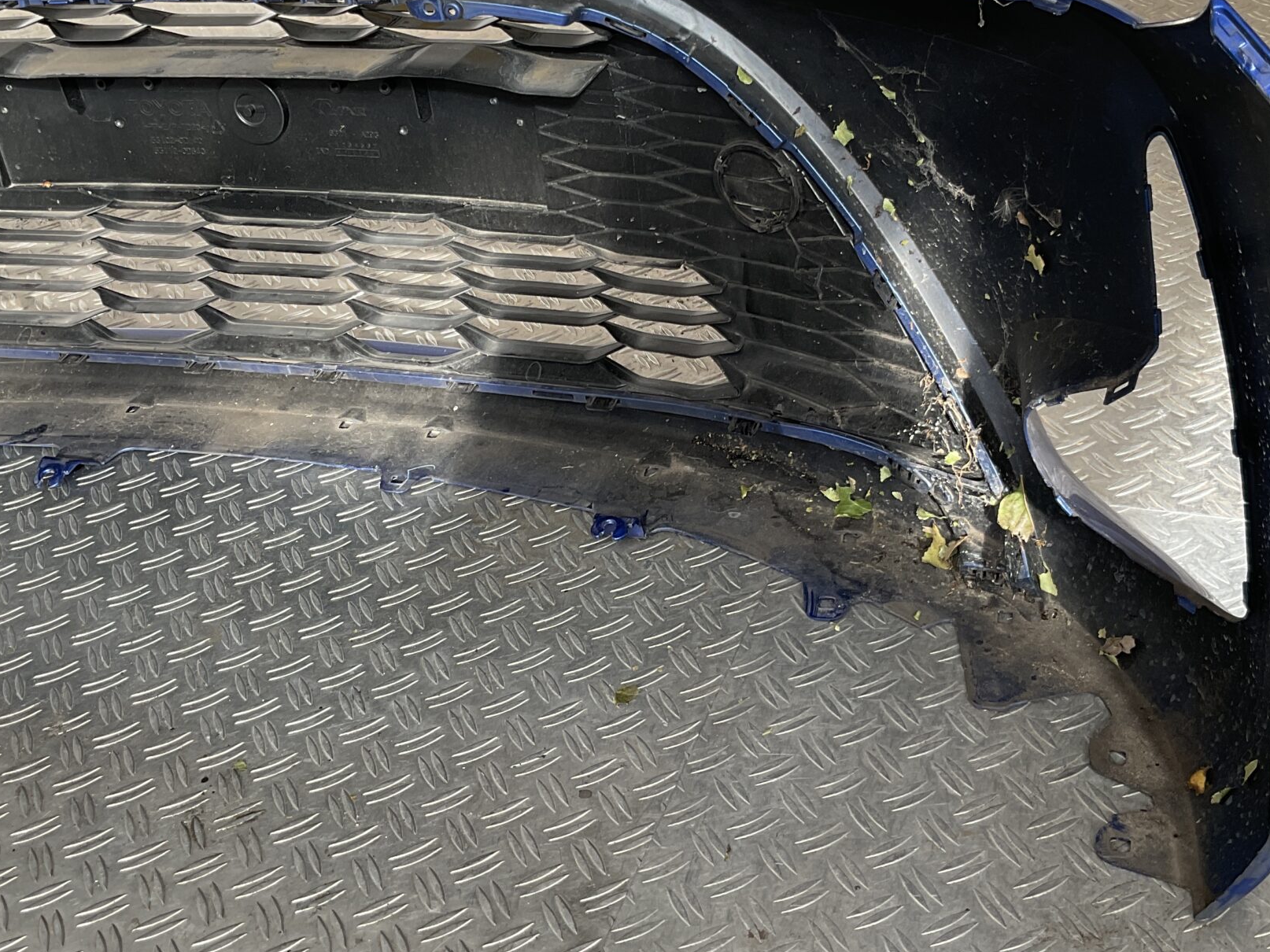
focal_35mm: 46
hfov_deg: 41.2
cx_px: 625
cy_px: 382
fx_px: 1687
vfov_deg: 31.4
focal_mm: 3
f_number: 1.8
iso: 16
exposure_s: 1/168
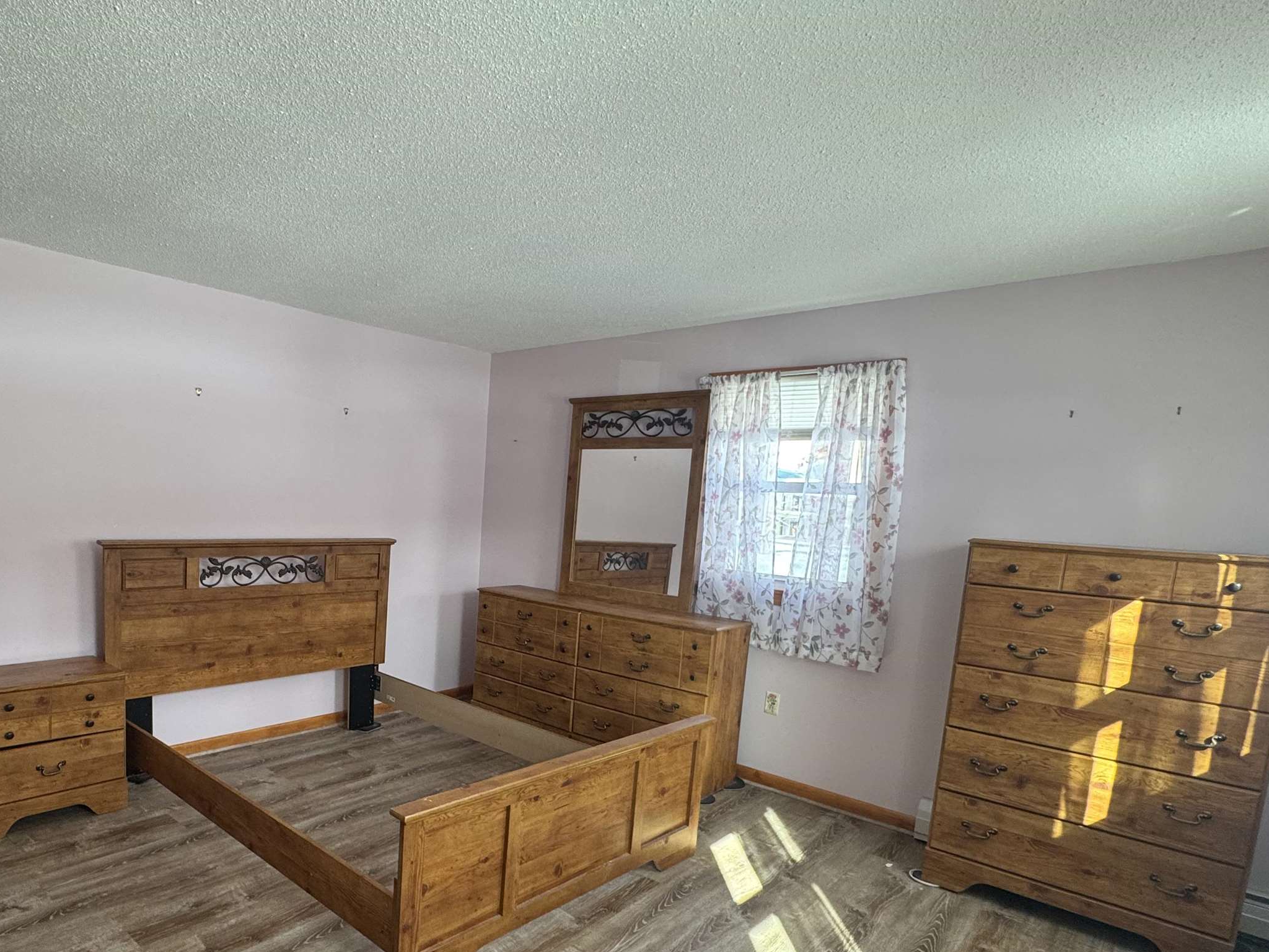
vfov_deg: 62.6
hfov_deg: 76.9
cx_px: 444
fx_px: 770
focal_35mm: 21
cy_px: 592
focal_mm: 2.22
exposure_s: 1/99
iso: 160
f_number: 2.2
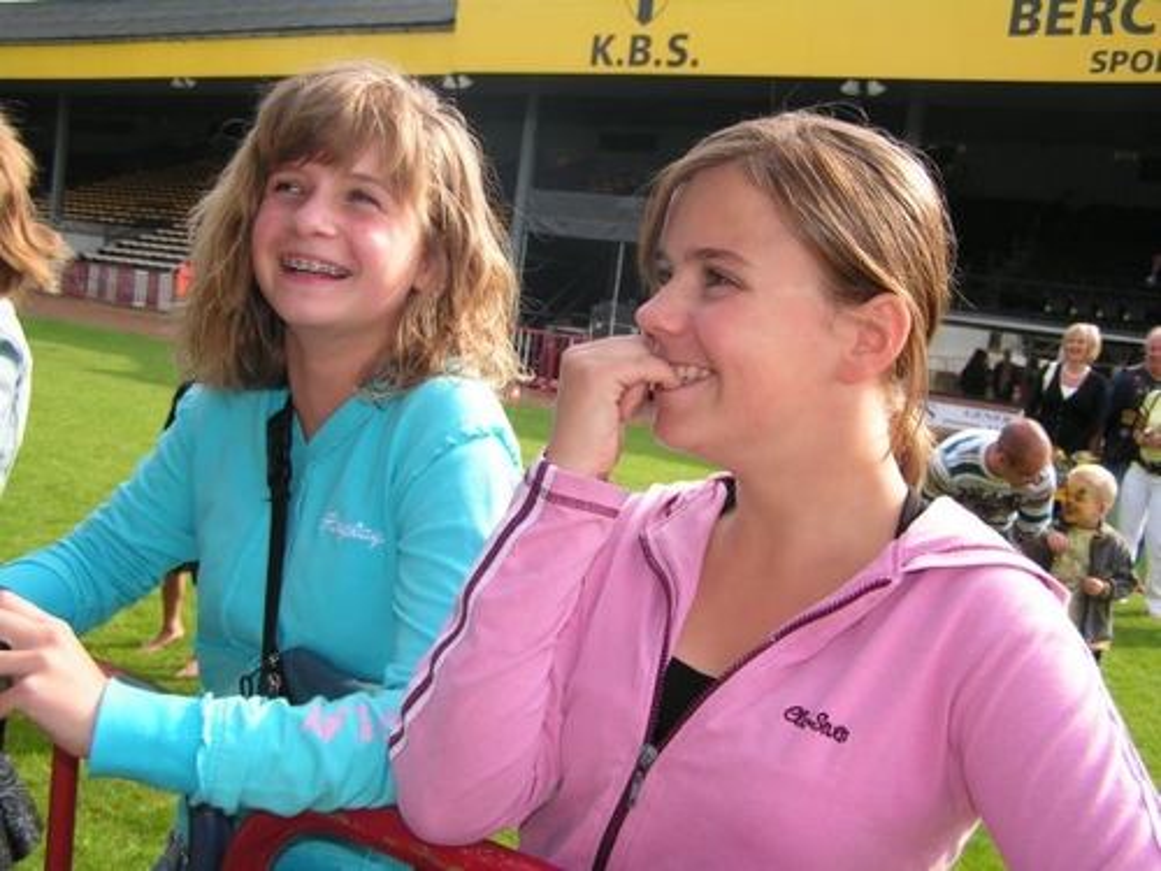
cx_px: 580
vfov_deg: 37.7
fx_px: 1274
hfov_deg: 49.0
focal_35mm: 38
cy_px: 436
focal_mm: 6.3
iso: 50
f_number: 2.8
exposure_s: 1/400
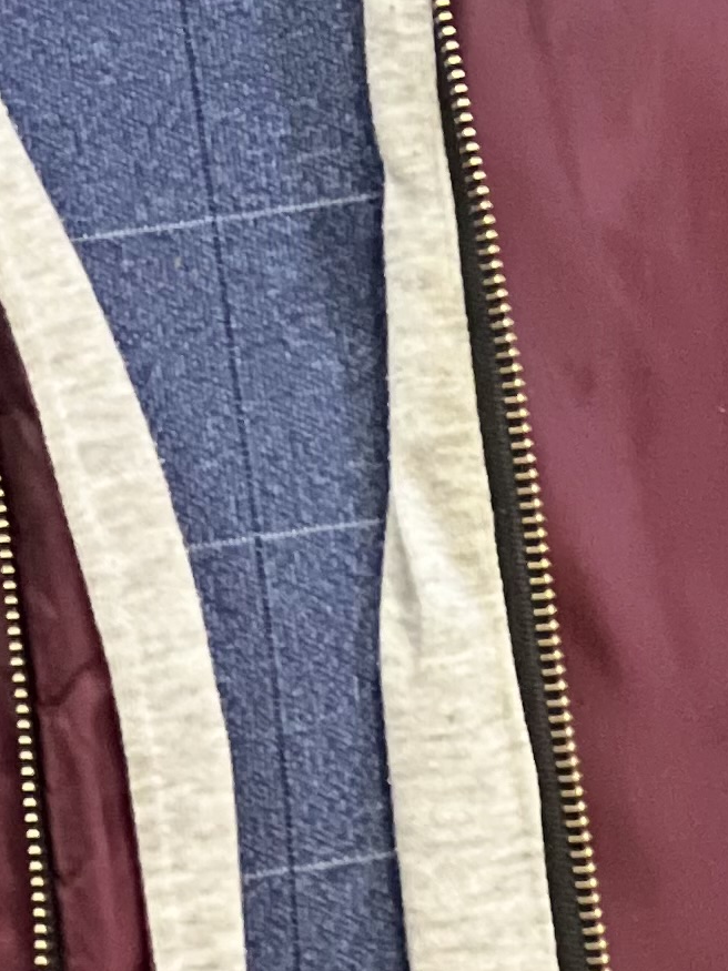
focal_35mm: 355
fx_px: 9957
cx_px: -118
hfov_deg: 4.2
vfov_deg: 5.5
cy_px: -916
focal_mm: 9
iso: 320
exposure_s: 1/24
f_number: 2.8
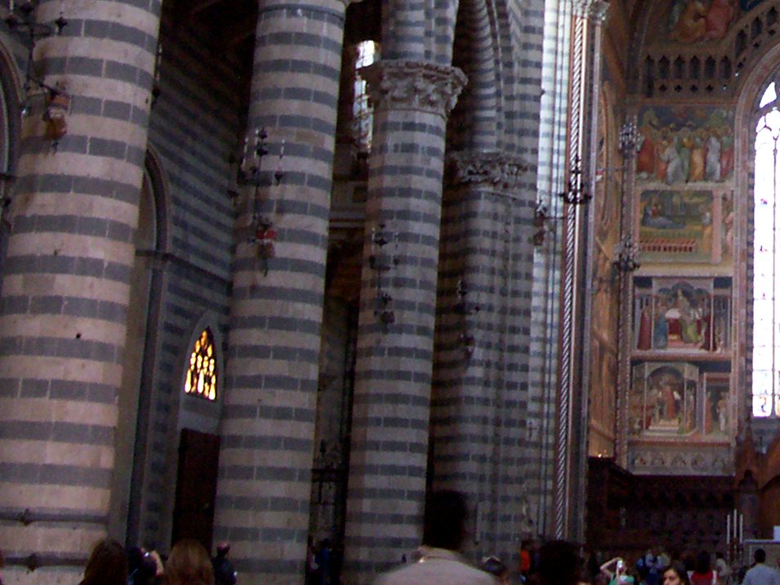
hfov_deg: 22.9
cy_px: -52
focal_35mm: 82
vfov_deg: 17.4
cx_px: 771
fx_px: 1847
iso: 160
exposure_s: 1/8
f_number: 2.7
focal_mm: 5.6
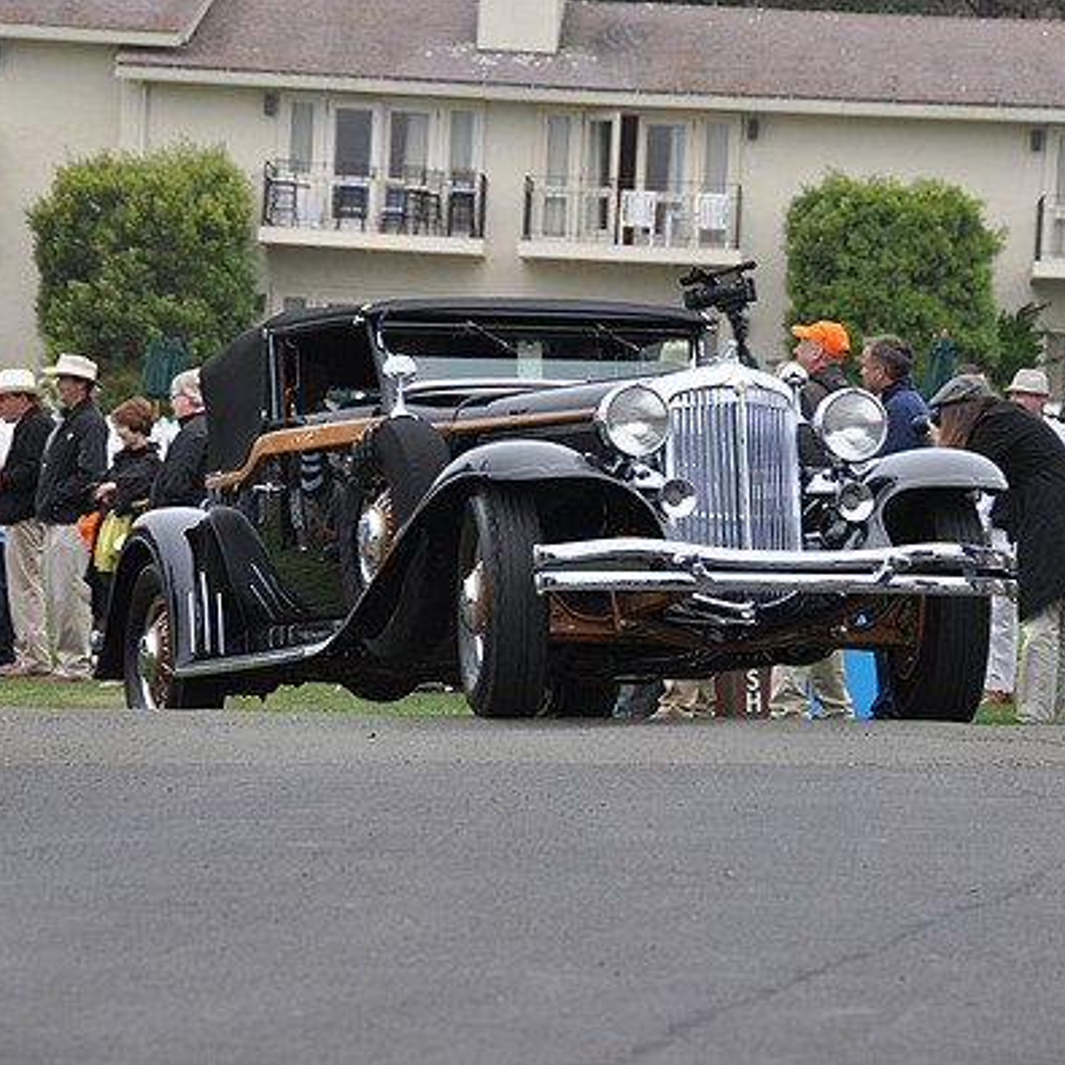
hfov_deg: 9.5
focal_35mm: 184
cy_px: 532
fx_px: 6392
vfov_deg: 9.5
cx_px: 612
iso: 400
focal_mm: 95
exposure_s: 1/60
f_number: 5.3
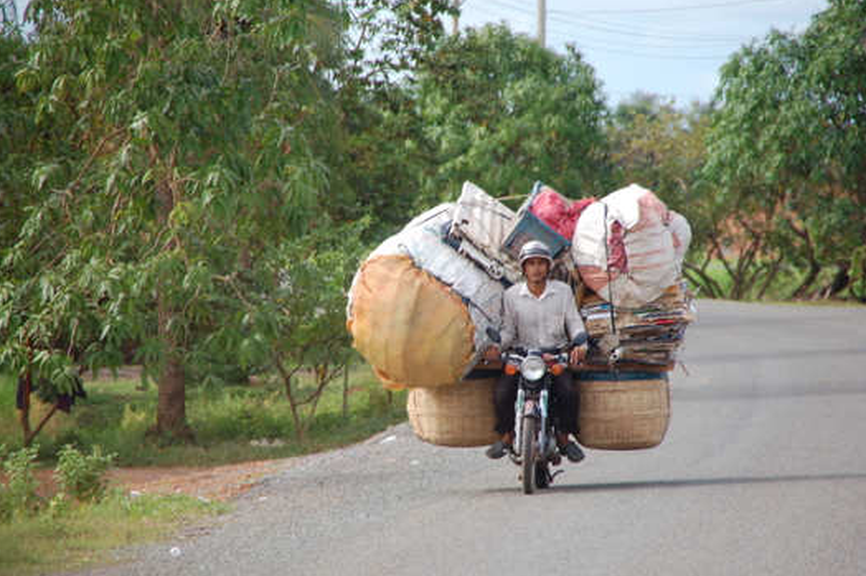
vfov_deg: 3.5
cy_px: 297
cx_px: 440
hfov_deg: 5.2
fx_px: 9445
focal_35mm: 393
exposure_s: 1/500
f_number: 6.3
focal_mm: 250
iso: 450
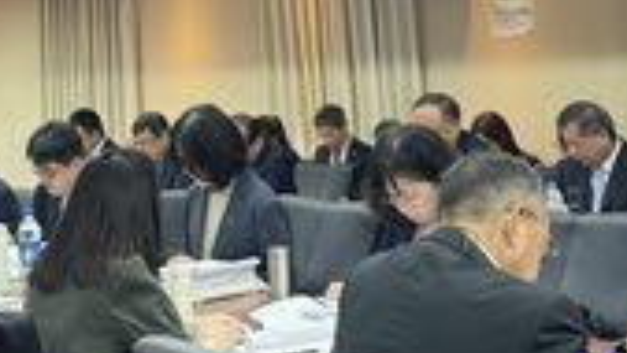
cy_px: 134
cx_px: 4
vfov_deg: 19.4
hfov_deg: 31.4
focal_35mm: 62
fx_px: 1031
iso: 250
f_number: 1.78
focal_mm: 6.76
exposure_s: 1/60
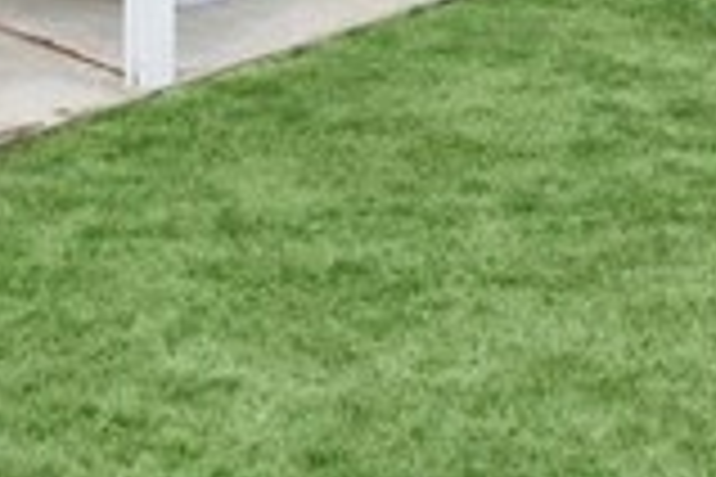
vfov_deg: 12.3
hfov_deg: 22.6
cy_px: -646
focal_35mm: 90
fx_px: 1790
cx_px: 414
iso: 200
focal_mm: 14
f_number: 9
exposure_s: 1/320
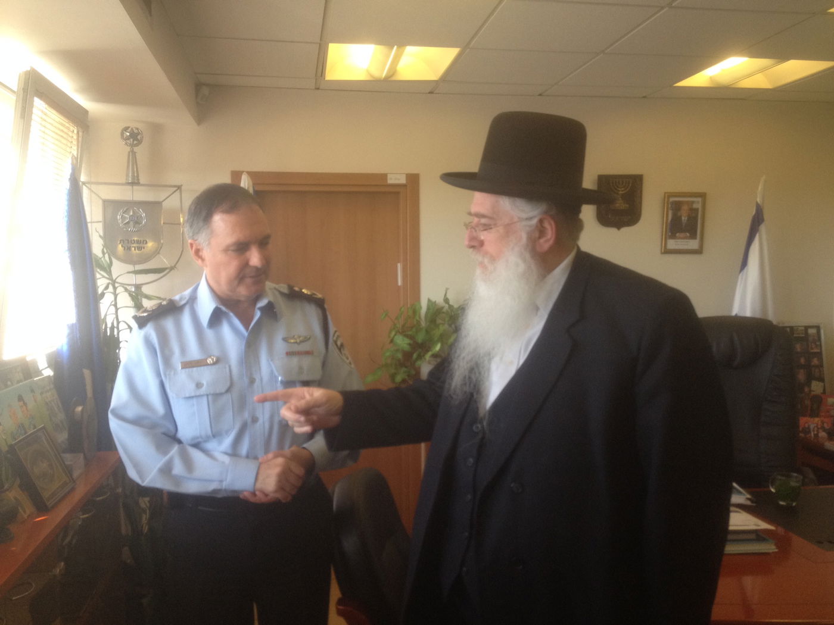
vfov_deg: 40.7
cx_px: 417
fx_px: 843
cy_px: 312
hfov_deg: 52.6
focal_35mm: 35
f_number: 2.4
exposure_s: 1/120
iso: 100
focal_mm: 4.28
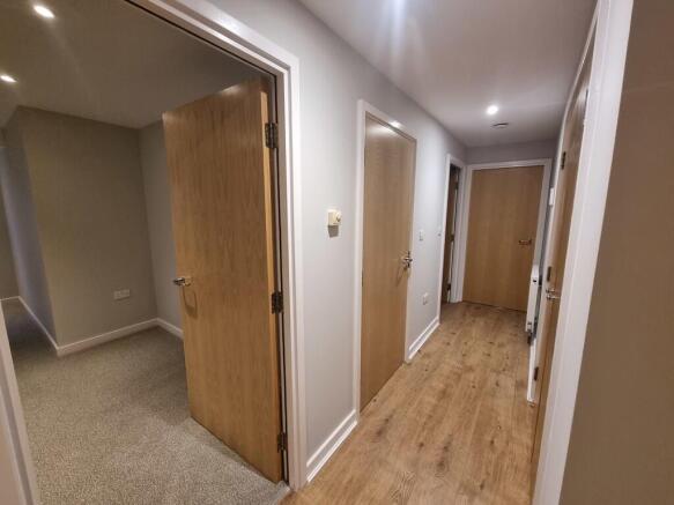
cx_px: 337
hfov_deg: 106.2
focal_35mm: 13
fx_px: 253
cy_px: 252
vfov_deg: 89.9
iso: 400
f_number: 2.2
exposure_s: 1/50
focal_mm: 2.2
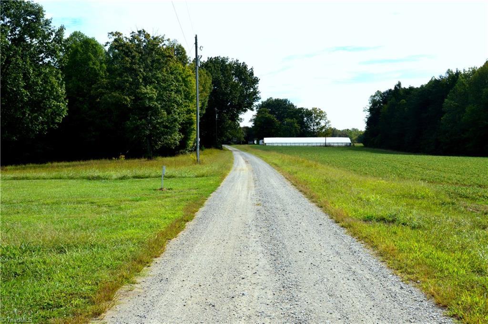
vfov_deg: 31.8
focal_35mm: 42
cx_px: 244
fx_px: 569
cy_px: 162
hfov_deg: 46.5
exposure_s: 1/500
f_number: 11
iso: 400
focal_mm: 28
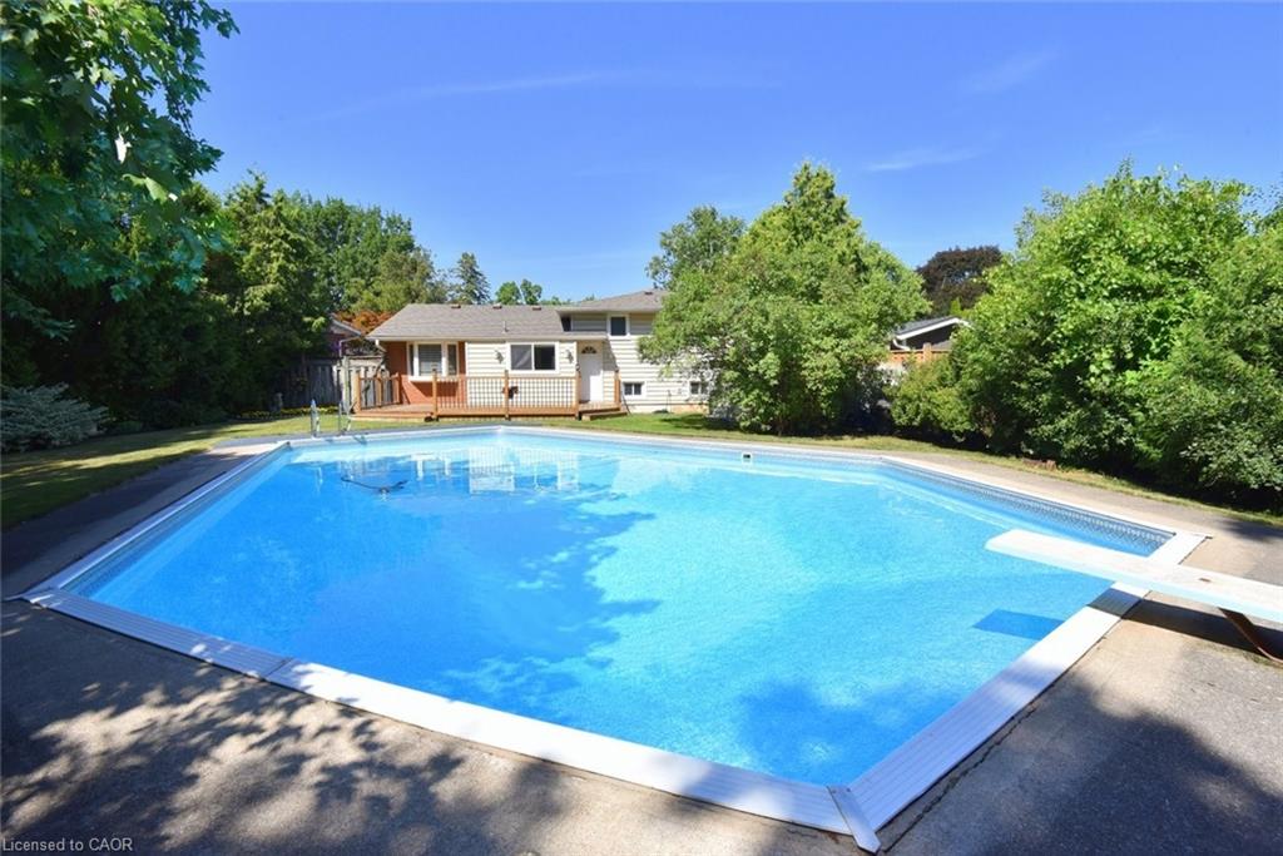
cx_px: 642
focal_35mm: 16
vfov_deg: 73.8
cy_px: 428
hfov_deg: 96.7
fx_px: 570
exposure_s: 1/640
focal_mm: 16
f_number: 13
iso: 500
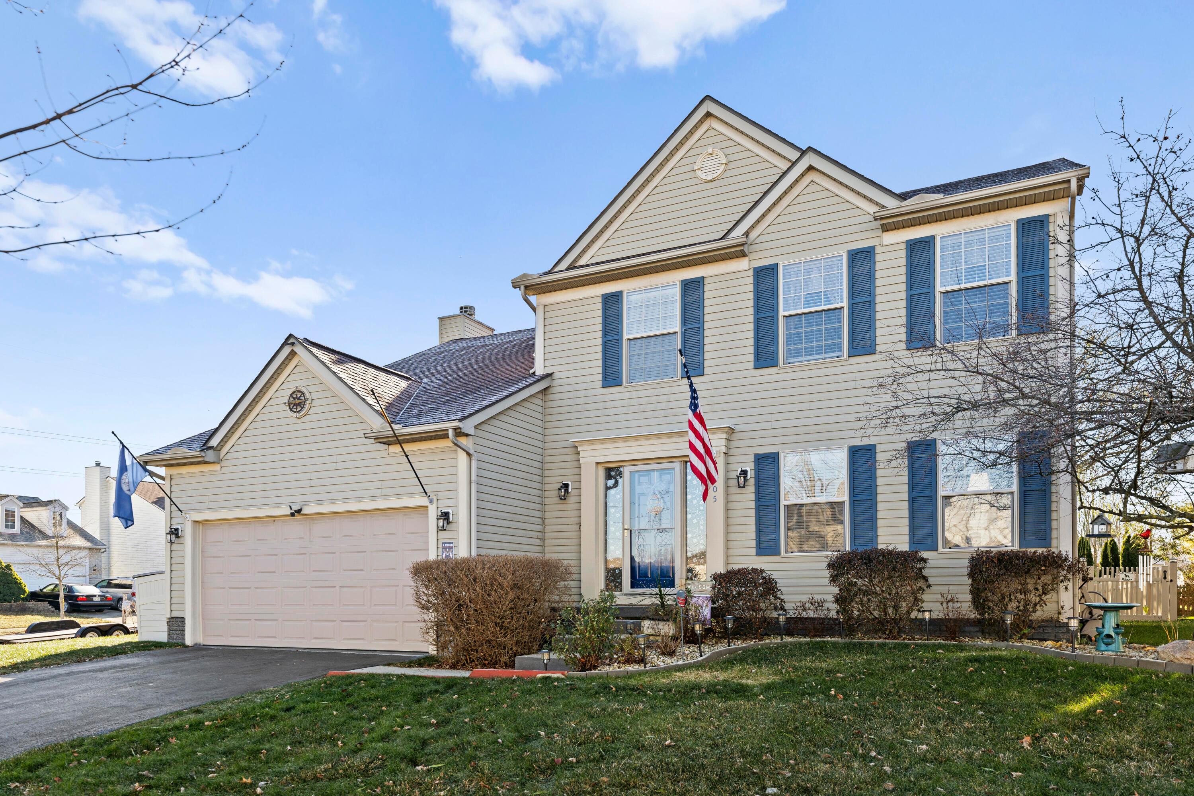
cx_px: 597
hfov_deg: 73.7
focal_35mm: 24
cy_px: 398
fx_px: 796
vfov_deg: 53.1
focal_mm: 24
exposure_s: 1/320
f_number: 4
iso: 100
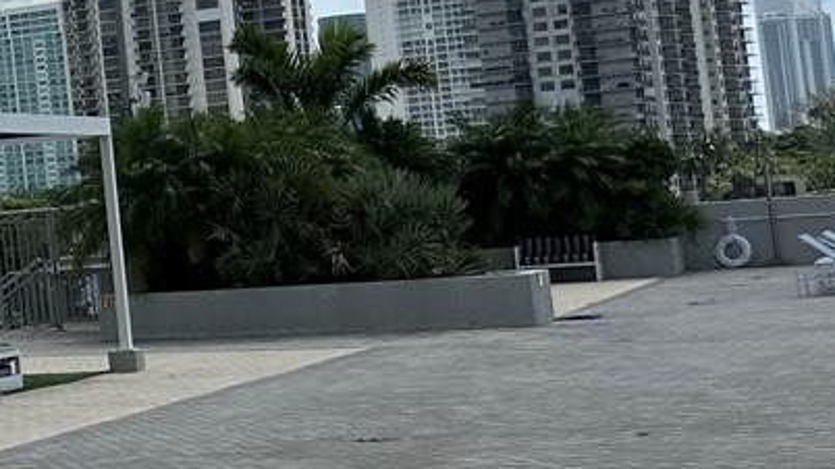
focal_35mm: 104
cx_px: -798
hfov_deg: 16.2
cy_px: 91
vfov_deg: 11.6
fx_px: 2302
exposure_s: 1/7042
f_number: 1.78
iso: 80
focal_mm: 6.86
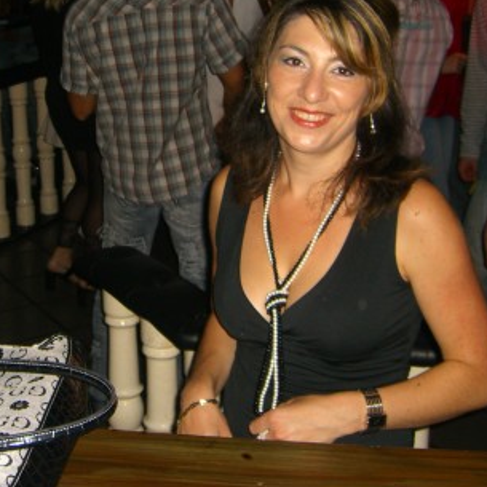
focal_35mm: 66
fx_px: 1051
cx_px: 133
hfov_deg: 25.8
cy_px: 145
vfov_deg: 25.9
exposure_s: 1/60
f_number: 2.8
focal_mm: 7.9
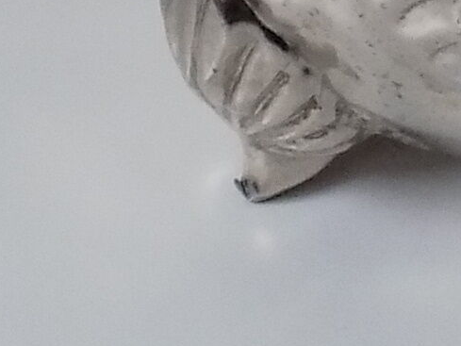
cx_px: 613
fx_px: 2291
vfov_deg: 8.1
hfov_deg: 11.2
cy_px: -439
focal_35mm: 172
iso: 400
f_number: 3.5
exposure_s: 1/25
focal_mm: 6.6
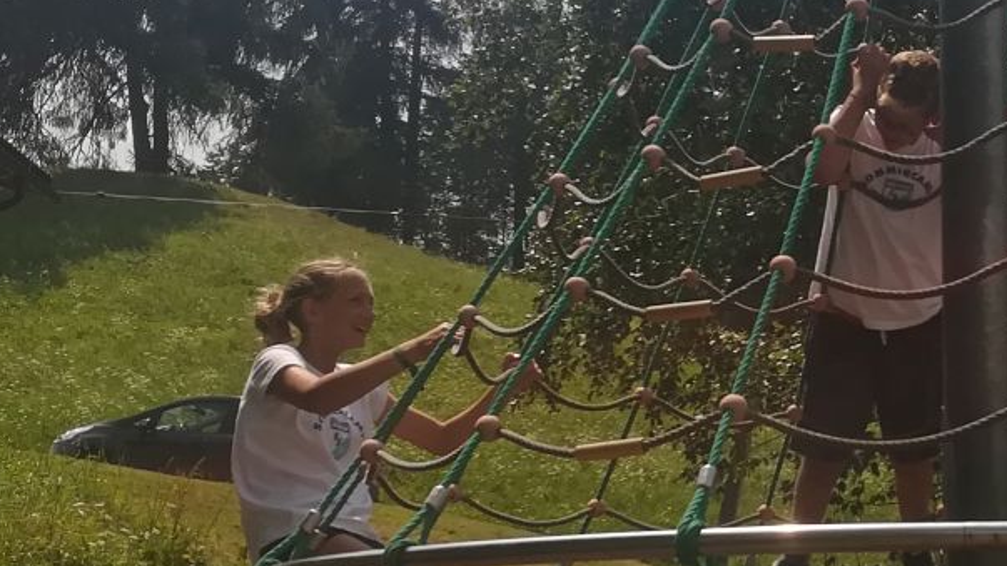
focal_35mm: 78
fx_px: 2082
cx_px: 962
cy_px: 252
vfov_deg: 15.5
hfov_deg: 26.0
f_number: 2.2
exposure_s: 1/1420
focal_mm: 3.83
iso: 50
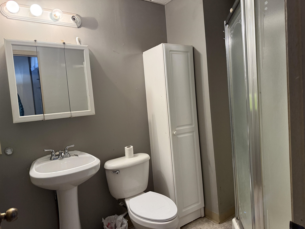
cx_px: 152
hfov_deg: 71.6
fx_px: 211
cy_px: 114
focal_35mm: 24
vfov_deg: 56.8
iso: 400
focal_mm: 6.76
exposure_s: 1/60
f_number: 1.78
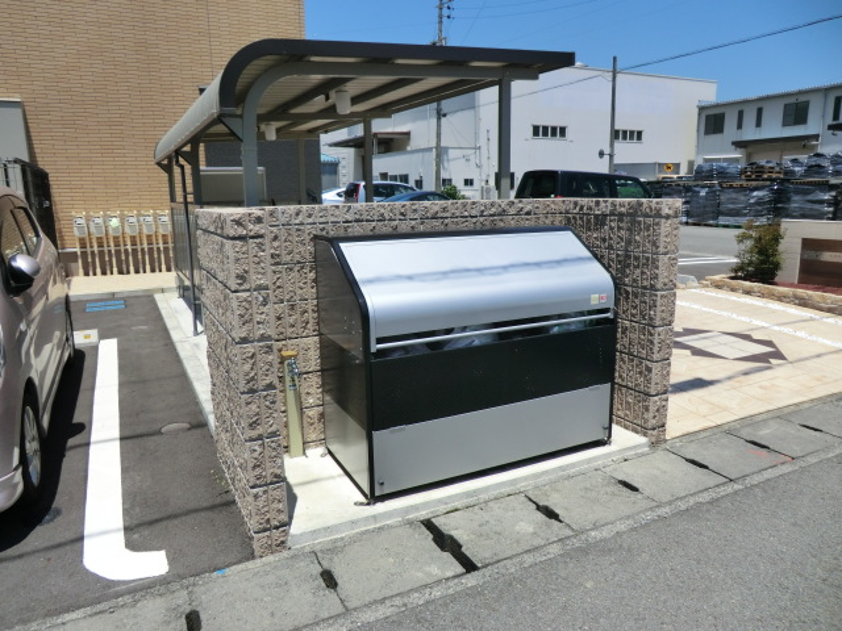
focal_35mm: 24
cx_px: 421
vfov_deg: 56.8
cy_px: 316
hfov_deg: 71.6
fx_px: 584
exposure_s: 1/320
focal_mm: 4.3
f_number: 7.5
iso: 80
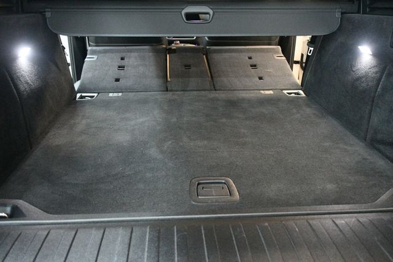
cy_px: 131
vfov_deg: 39.9
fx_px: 360
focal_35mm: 33
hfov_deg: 57.2
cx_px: 196
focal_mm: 22
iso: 7200
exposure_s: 1/60
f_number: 3.5
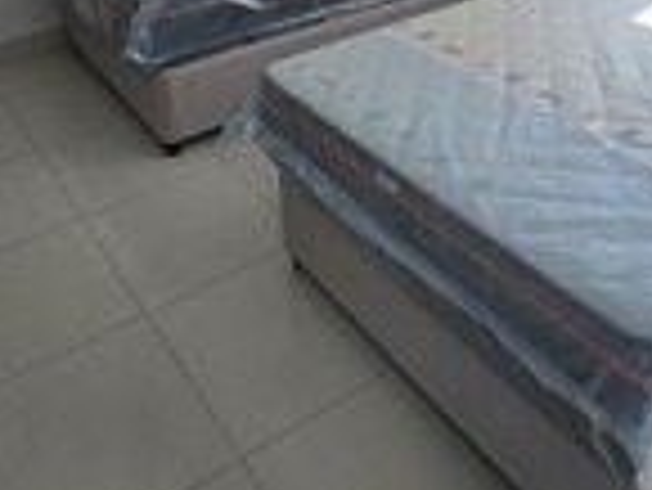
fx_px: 773
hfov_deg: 45.5
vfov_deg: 28.8
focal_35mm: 41
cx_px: 268
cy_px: -146
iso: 200
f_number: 1.9
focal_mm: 2.2
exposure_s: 1/100
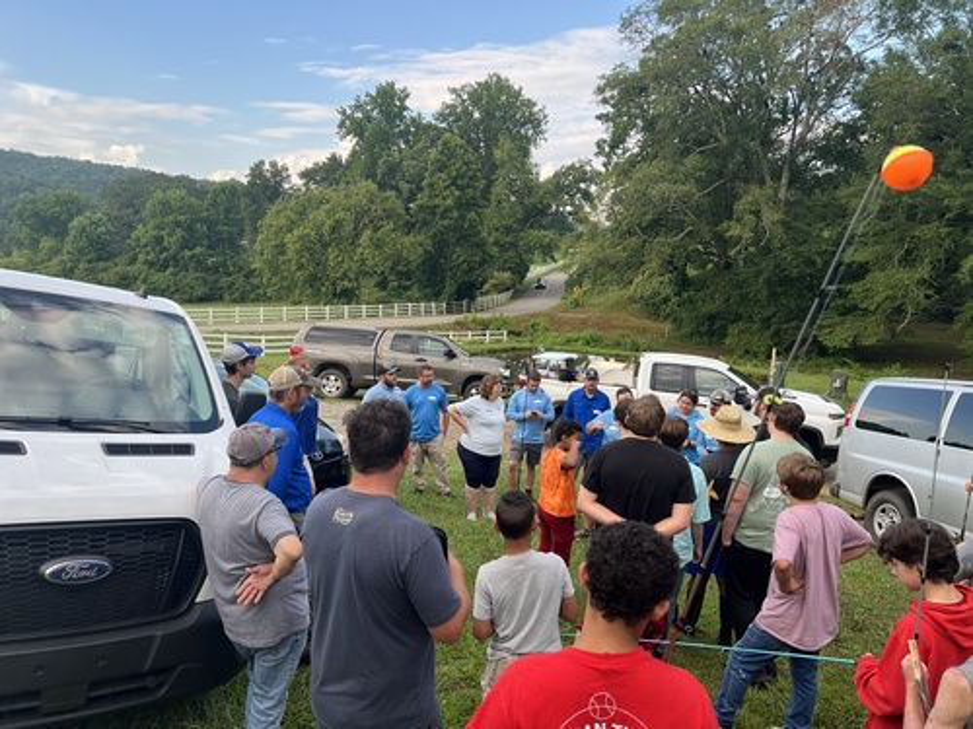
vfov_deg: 53.1
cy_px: 364
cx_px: 486
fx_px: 731
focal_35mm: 26
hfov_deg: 67.3
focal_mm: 5.7
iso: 50
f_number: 1.5
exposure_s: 1/518
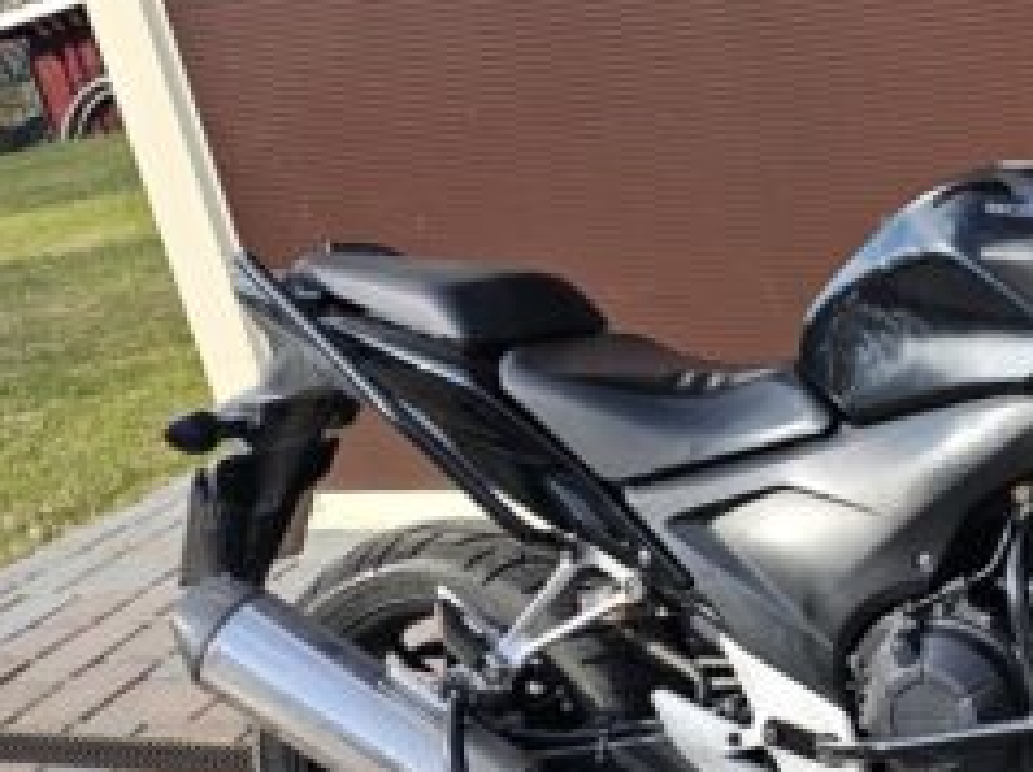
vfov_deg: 25.0
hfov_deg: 30.0
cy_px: 529
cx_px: 1124
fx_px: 1729
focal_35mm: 58
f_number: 1.7
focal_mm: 6.3
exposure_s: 1/769
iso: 25
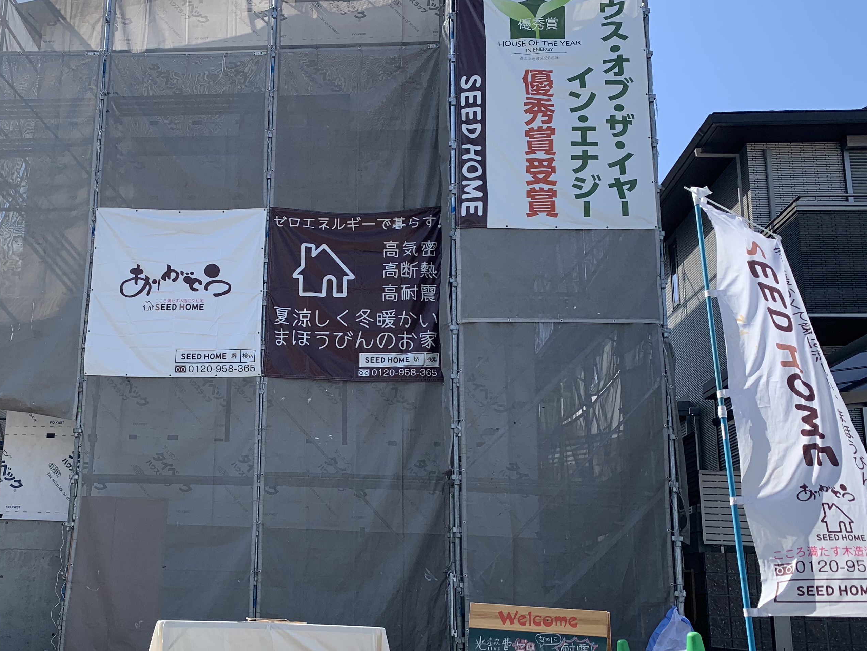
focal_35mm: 41
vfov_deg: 35.1
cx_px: 251
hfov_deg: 44.7
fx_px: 1027
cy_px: 350
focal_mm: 4.25
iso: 25
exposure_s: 1/1299
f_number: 1.8
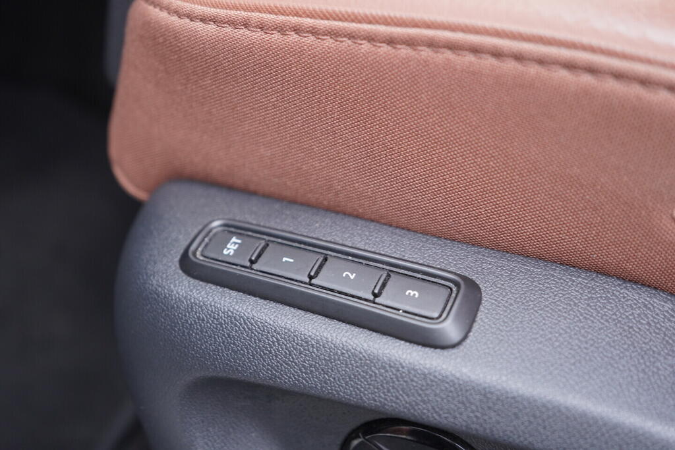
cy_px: 225
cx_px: 338
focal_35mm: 36
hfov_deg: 53.1
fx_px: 675
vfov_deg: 36.9
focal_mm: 24
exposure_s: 1/40
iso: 400
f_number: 2.8
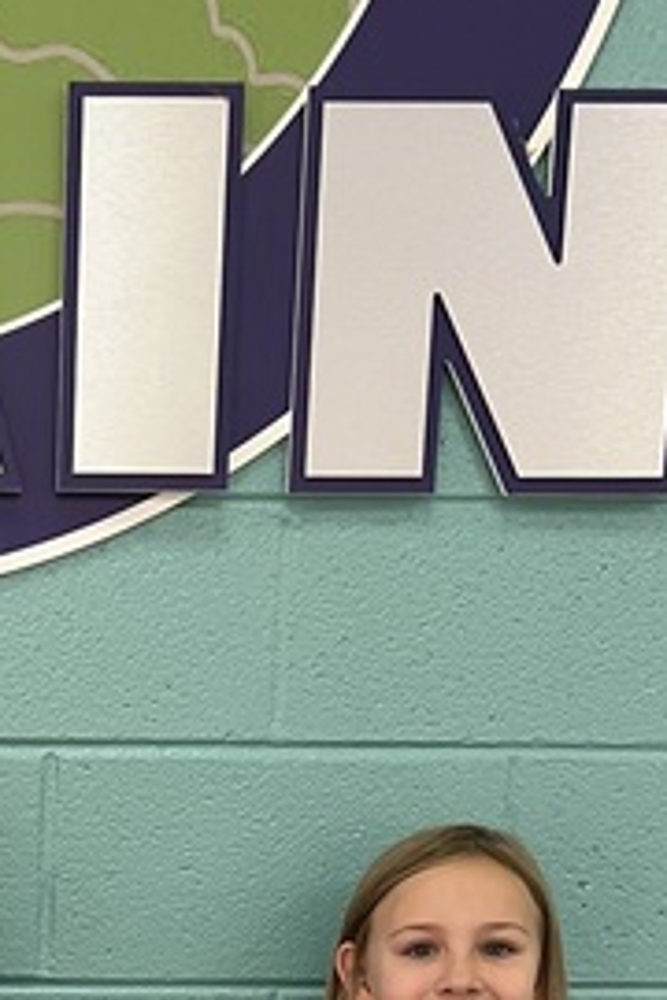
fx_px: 2223
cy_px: 1337
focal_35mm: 80
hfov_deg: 16.4
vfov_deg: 22.4
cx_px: -107
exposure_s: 1/60
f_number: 1.5
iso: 125
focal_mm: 5.7
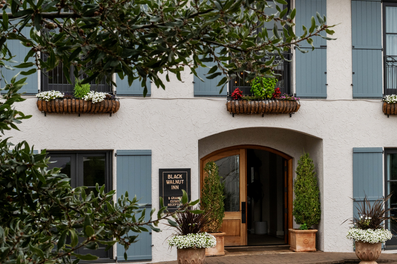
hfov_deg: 20.4
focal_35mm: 96
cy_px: 133
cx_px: 425
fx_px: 1058
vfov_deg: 14.2
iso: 200
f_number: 13
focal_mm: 37
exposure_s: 1/100
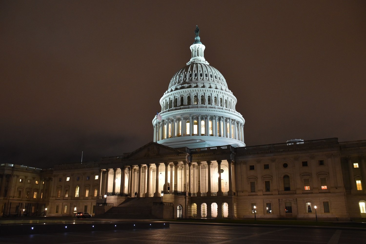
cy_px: 122
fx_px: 305
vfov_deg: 43.6
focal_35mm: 30
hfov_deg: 61.9
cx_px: 183
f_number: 4
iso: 1600
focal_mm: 20
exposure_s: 1/15
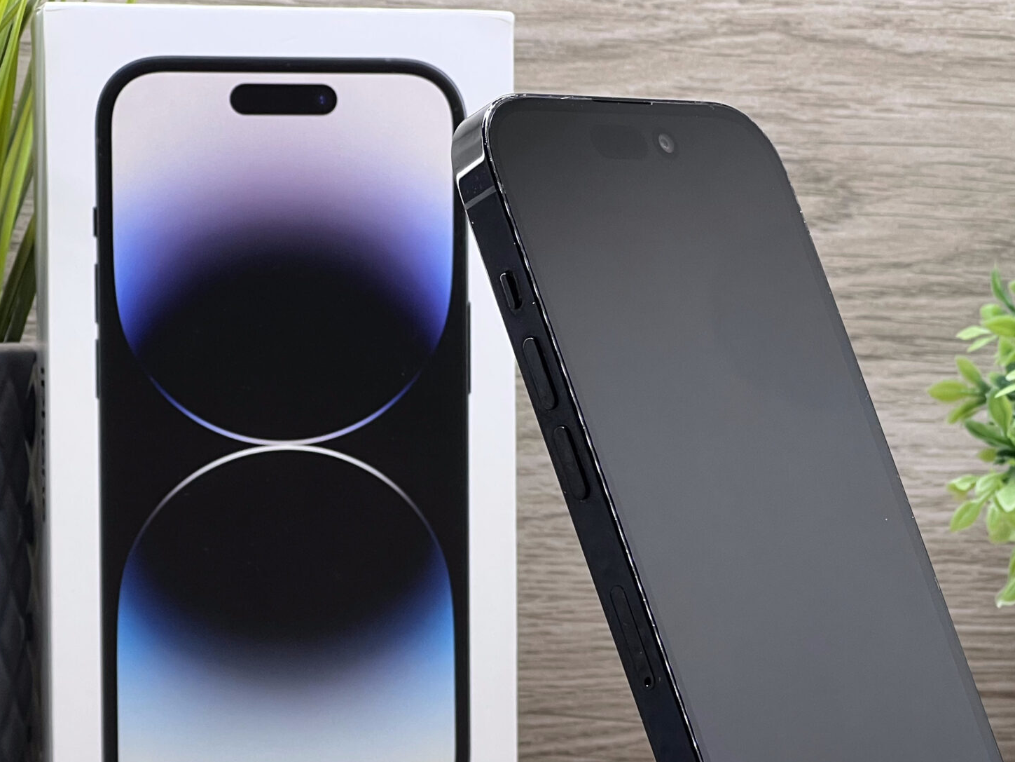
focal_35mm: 136
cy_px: 599
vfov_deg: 10.9
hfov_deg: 14.5
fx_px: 3988
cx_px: 601
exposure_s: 1/100
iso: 100
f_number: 2.8
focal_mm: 9
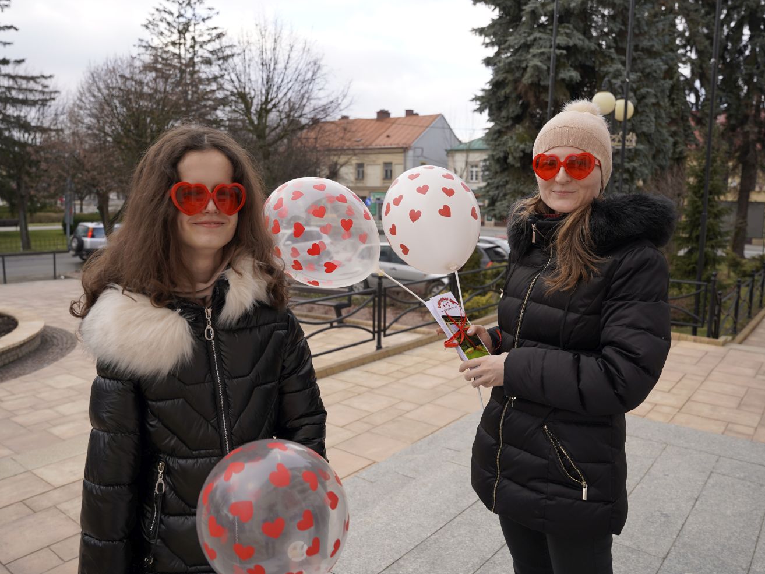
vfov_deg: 51.4
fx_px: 597
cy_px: 287
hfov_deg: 65.3
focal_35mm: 27
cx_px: 382
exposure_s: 1/160
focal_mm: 24
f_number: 4
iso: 100
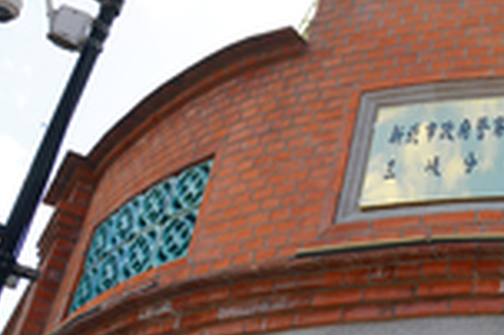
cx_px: 622
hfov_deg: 25.3
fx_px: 993
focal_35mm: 71
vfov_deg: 19.1
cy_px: 149
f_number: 8
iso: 100
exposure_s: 1/250
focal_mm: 24
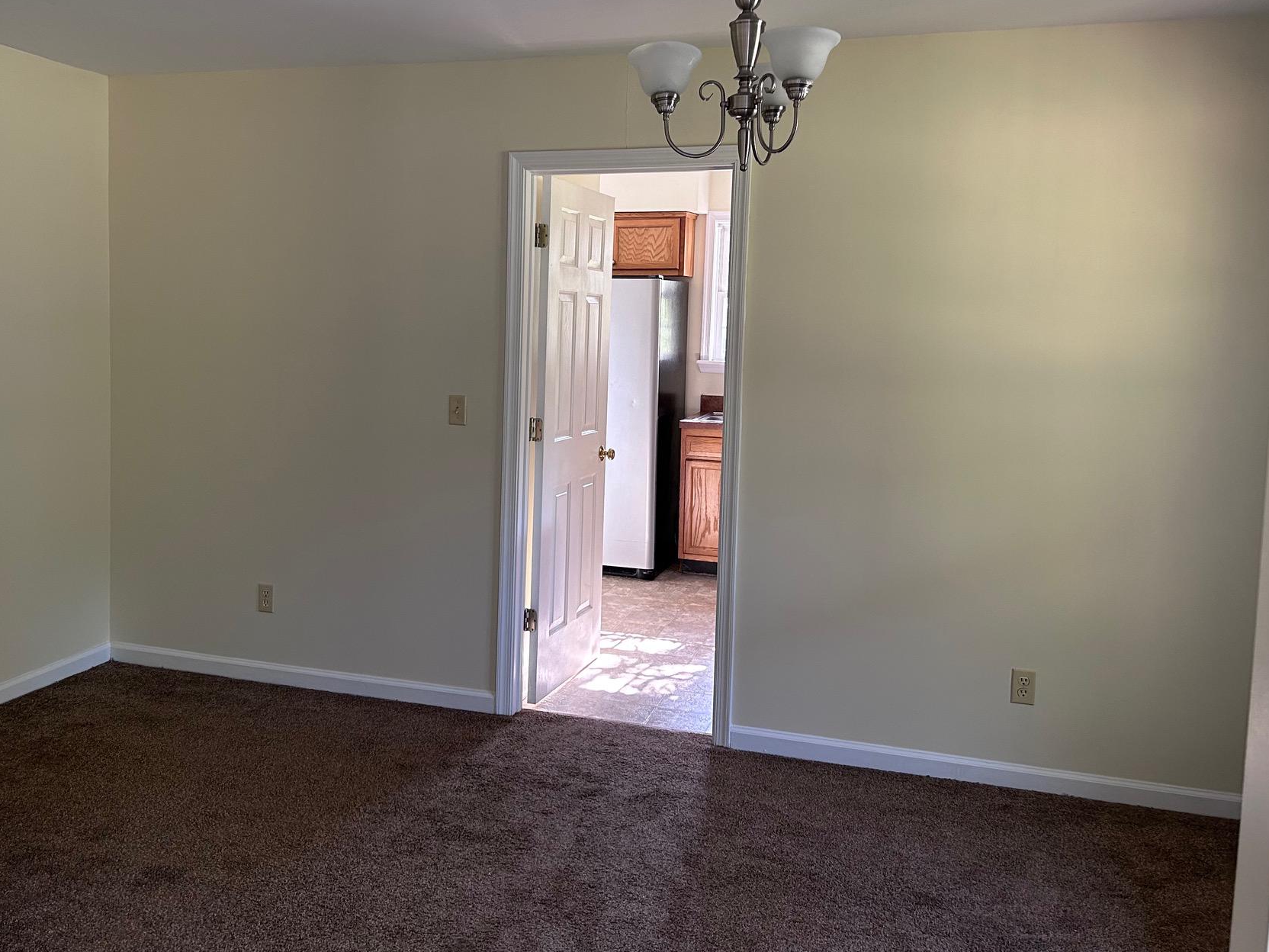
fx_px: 1173
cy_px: 397
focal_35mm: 32
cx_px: 547
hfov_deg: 56.6
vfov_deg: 44.0
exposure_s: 1/87
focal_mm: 5.7
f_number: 1.5
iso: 125
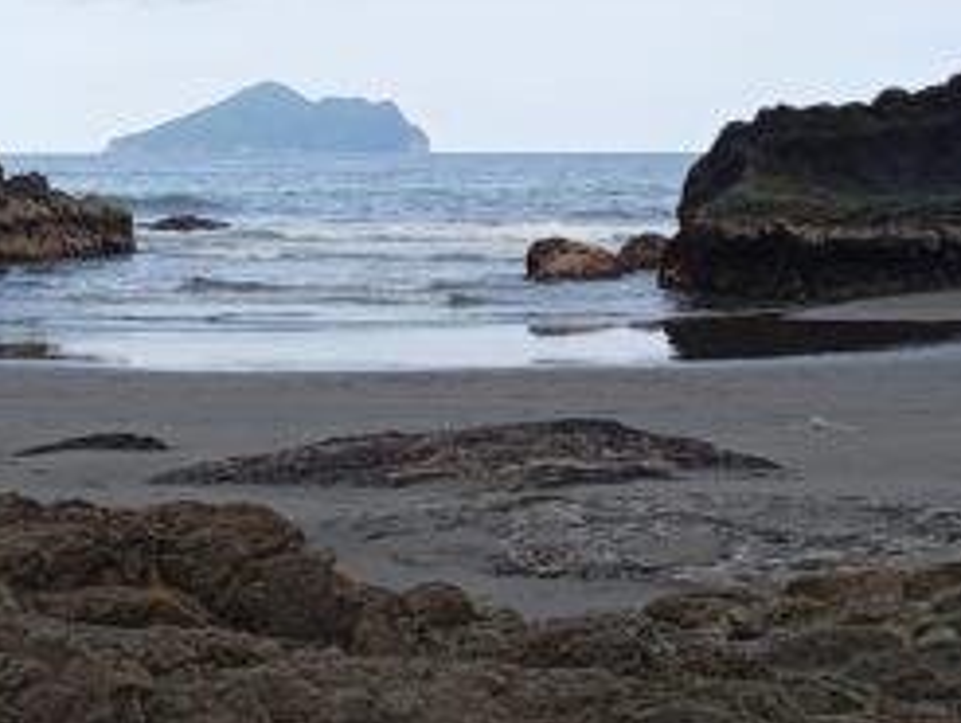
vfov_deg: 18.8
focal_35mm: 78
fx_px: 2168
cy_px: 197
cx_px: 305
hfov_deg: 24.8
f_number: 1.8
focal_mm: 3.98
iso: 50
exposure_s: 1/252
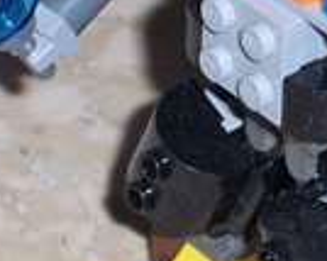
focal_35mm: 314
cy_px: 149
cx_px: 254
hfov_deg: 6.2
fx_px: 3037
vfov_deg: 4.9
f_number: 4.8
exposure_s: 1/125
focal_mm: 18.6
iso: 200
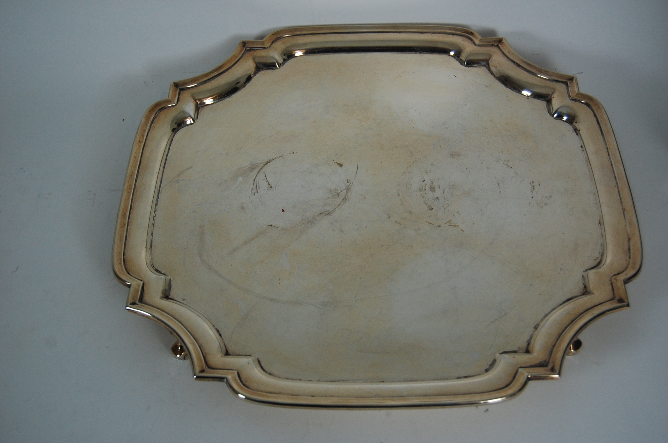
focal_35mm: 48
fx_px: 889
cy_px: 222
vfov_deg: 28.0
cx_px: 334
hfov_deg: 41.2
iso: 400
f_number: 5
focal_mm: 32
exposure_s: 1/100
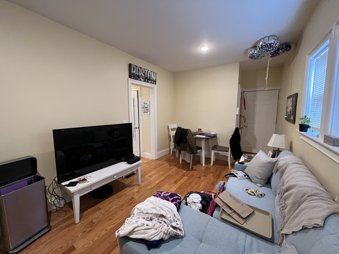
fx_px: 127
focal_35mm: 13
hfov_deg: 106.2
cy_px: 127
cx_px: 170
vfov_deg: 89.9
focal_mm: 1.57
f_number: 1.8
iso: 400
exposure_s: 1/60
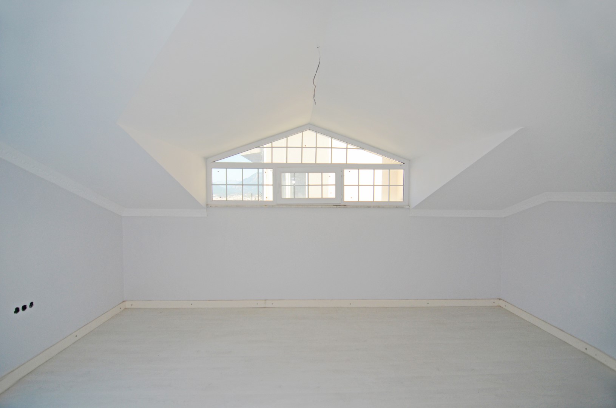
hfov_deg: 95.1
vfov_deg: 71.8
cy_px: 204
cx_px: 308
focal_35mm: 16
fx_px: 282
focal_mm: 11
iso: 500
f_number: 2.8
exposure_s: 1/1000
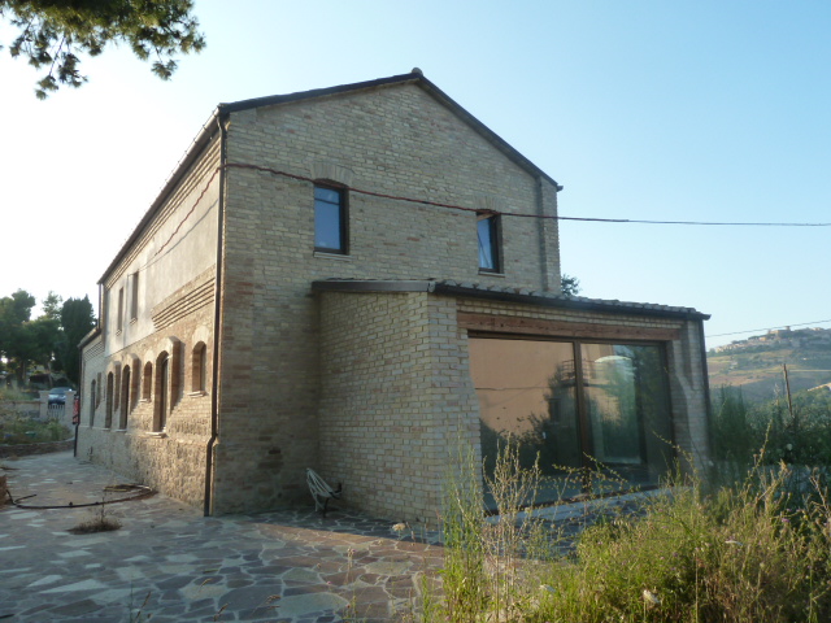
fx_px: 600
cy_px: 312
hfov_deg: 69.4
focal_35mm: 25
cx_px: 416
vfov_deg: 54.9
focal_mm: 4.1
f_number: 4
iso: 125
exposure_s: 1/200
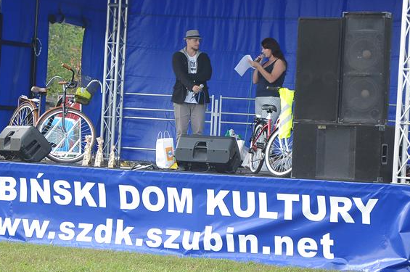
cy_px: 92
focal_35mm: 158
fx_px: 1797
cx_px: 205
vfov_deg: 8.7
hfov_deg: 13.0
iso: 400
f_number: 4.5
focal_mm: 70
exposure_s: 1/160
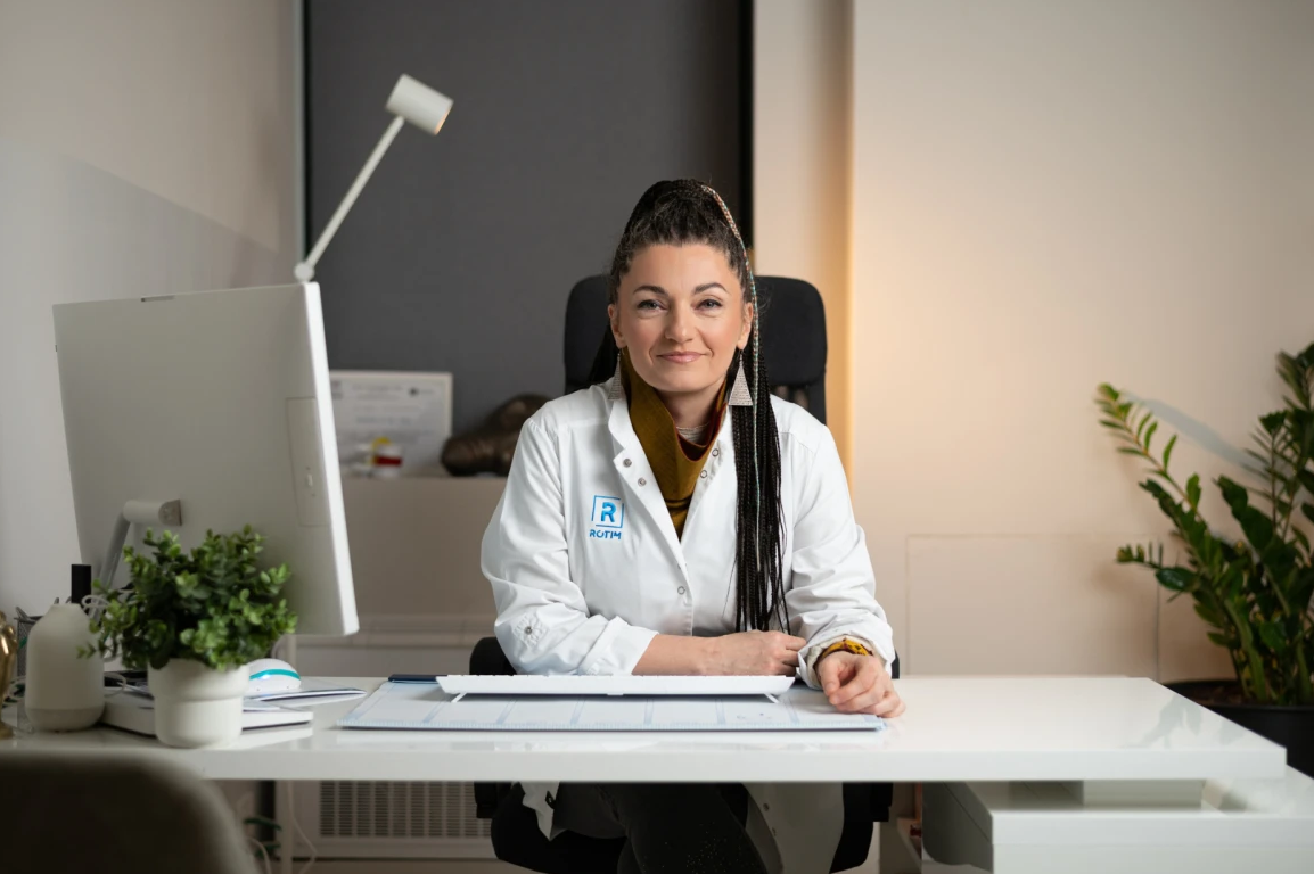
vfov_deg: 26.0
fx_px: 1897
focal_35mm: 52
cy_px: 452
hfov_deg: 38.2
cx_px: 668
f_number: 2.5
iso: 400
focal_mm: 50
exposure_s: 1/160
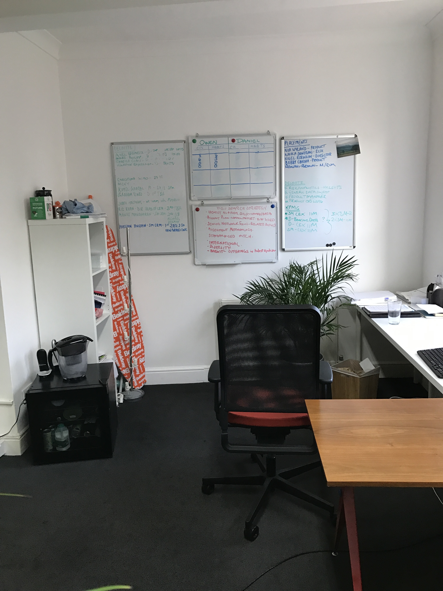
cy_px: 296
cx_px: 222
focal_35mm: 28
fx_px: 478
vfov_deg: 63.4
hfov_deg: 49.7
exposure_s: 1/20
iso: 40
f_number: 1.8
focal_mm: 3.99
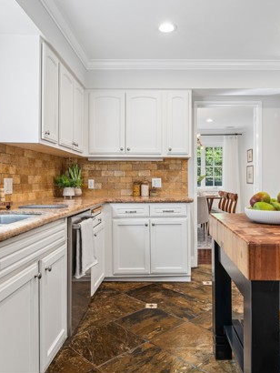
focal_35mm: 28
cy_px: 180
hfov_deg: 49.9
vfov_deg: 63.9
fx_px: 299
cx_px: 165
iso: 250
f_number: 9
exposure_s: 1/4
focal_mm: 18.5
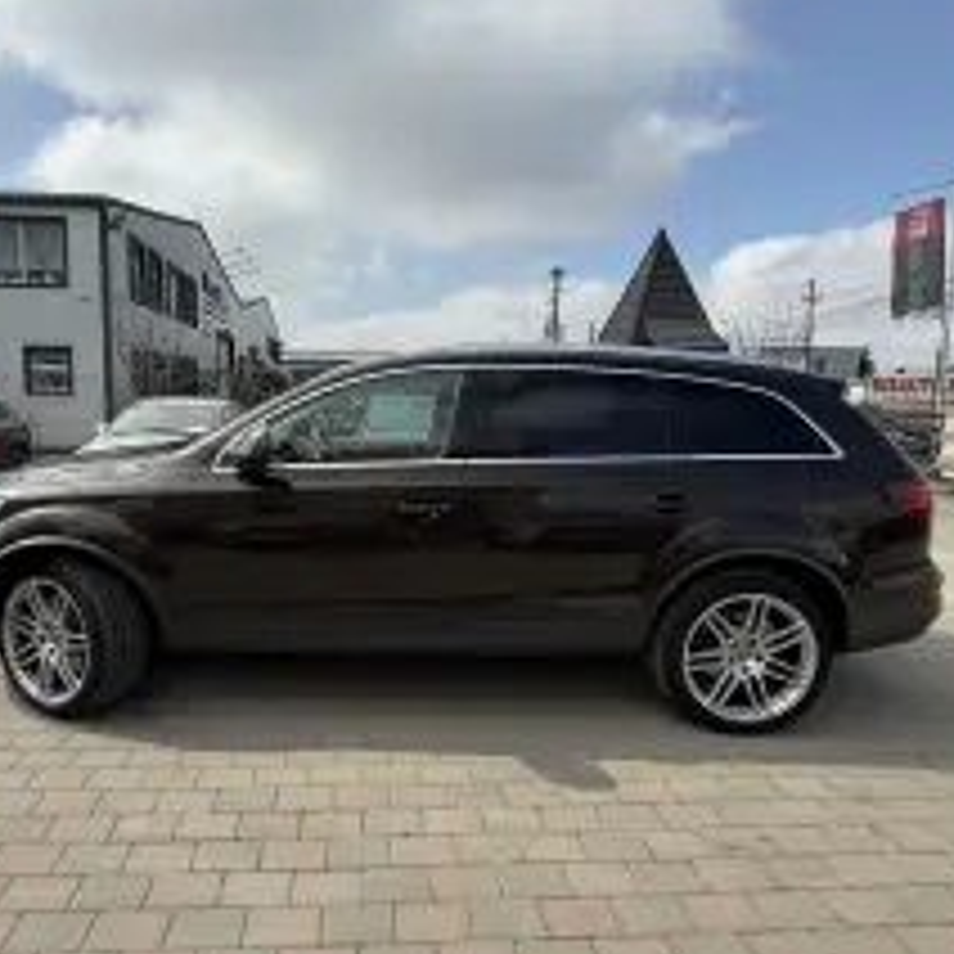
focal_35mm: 21
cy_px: 477
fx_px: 655
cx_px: 387
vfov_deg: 72.1
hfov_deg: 71.5
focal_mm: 2.22
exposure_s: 1/1312
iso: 50
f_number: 2.2
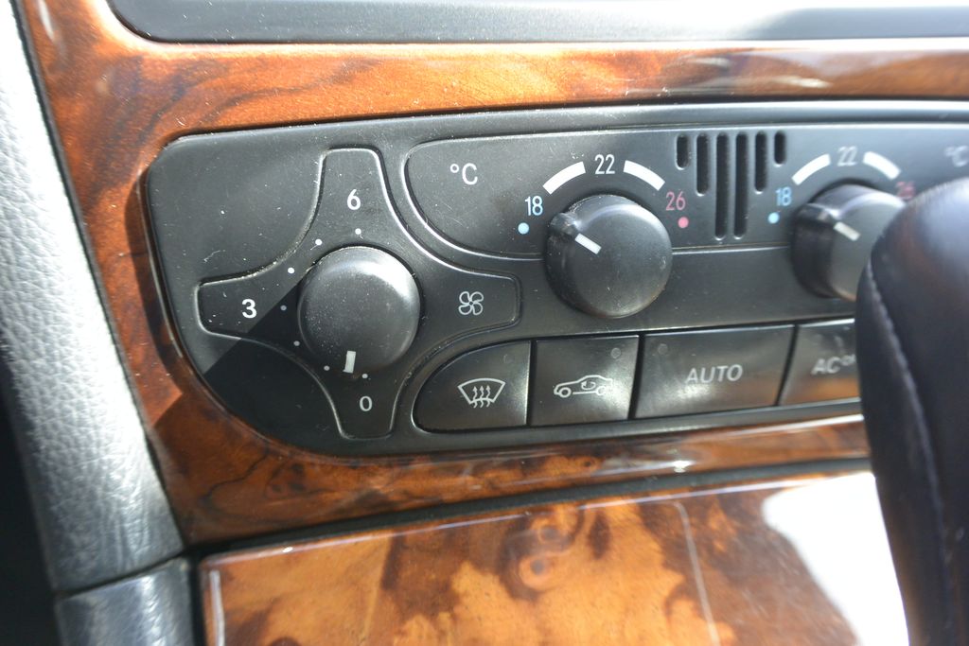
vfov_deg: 45.0
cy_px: 323
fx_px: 781
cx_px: 484
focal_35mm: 29
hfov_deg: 63.7
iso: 400
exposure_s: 1/60
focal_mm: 11
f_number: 3.5
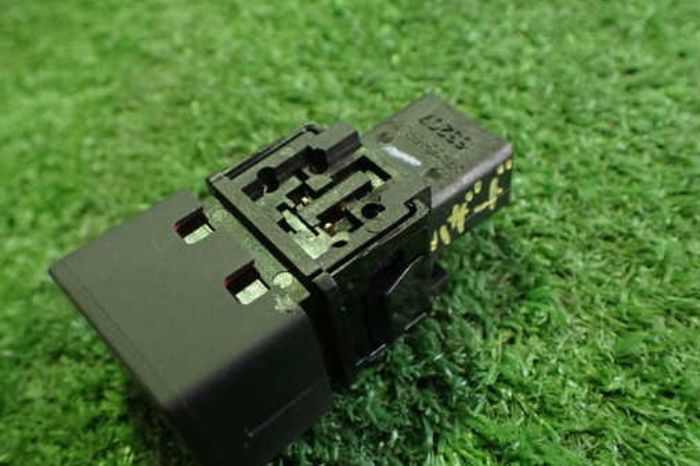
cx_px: 293
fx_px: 719
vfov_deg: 35.9
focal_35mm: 37
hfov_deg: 51.7
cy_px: 263
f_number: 2.3
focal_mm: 5.4
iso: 800
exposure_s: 1/50
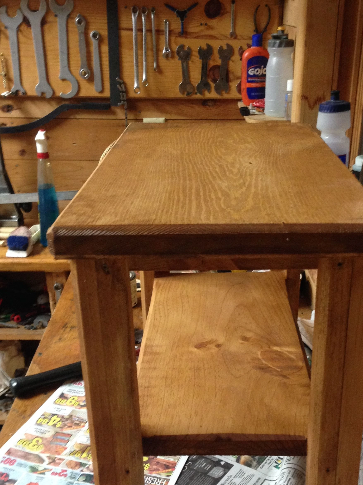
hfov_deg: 31.5
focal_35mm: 46
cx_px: 203
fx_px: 643
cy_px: 292
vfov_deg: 41.0
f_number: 2.4
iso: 250
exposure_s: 1/20
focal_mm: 4.12
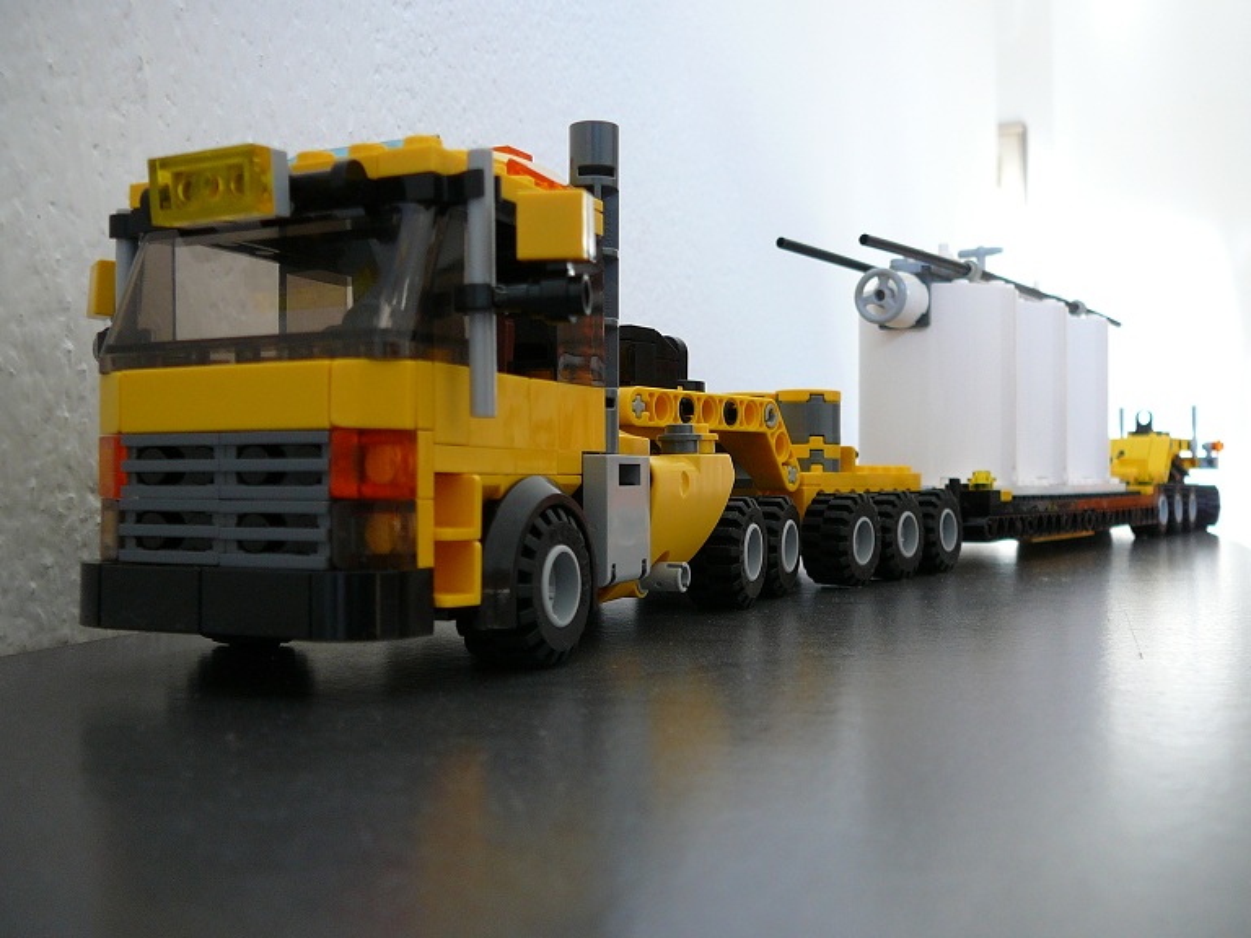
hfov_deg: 52.6
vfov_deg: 40.7
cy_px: 469
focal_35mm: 35
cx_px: 626
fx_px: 1265
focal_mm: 5.2
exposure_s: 1/30
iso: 100
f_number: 2.8
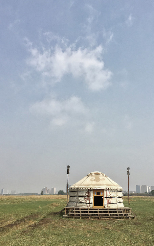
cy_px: 127
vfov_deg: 54.0
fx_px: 242
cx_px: 95
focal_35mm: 36
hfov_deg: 35.2
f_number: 2.2
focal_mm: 4.15
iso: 25
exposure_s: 1/2404
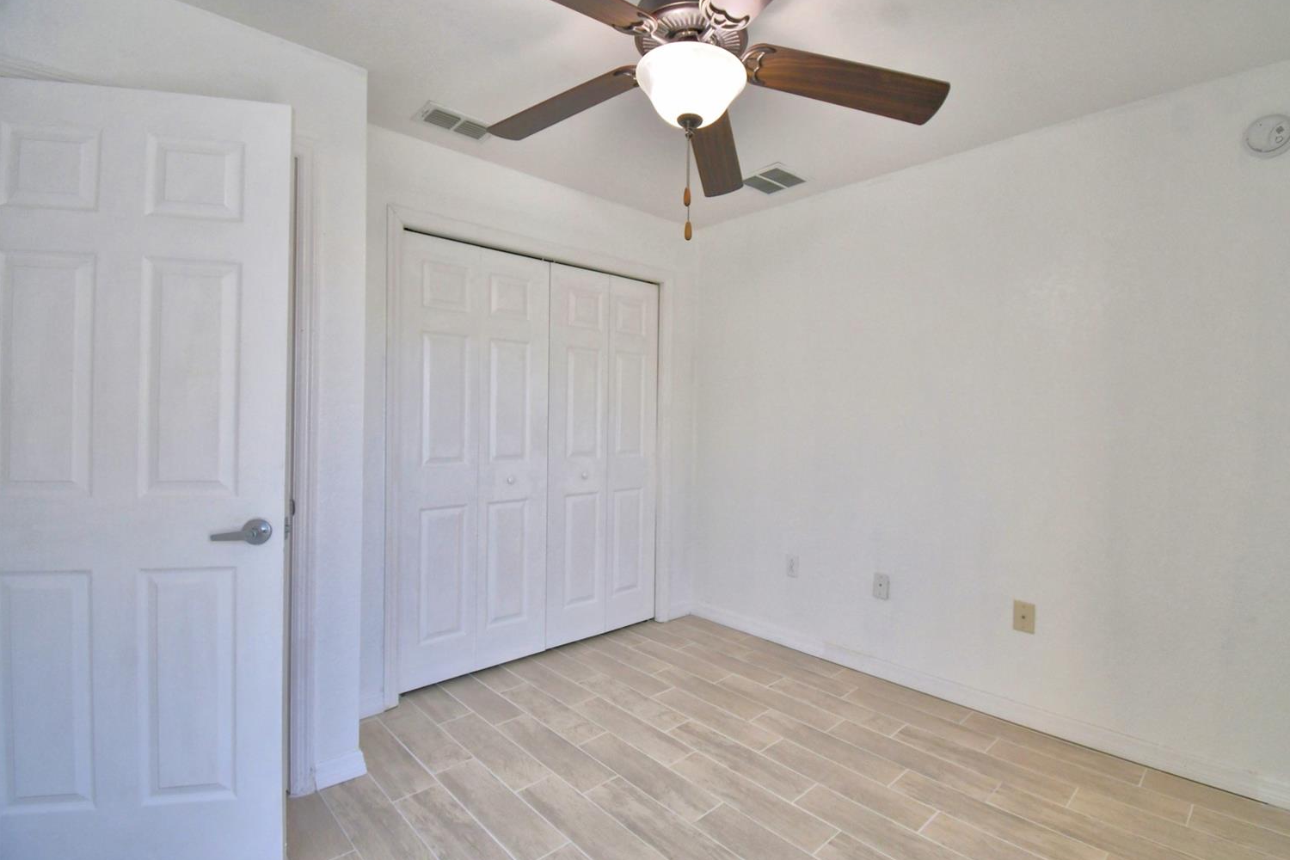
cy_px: 421
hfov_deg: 96.6
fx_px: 573
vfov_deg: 73.7
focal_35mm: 16
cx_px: 685
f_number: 4.5
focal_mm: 10
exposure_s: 1/125
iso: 400
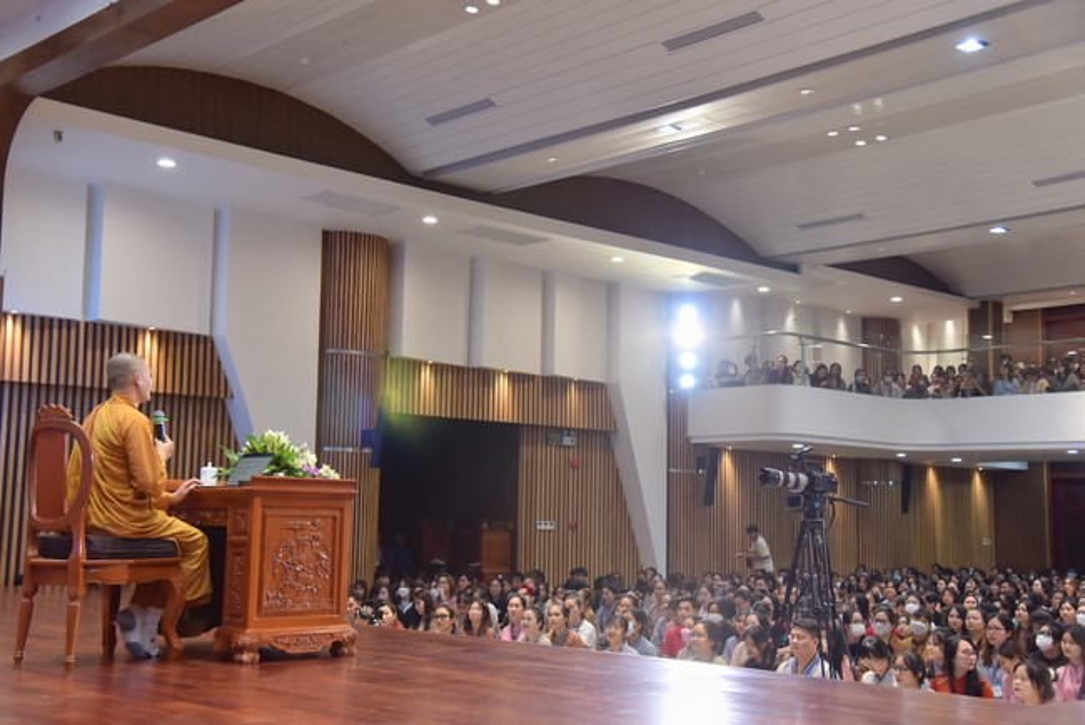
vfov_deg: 29.3
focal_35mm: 46
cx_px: 542
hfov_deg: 42.7
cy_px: 362
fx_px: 1387
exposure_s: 1/160
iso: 1000
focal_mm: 46
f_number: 4.5
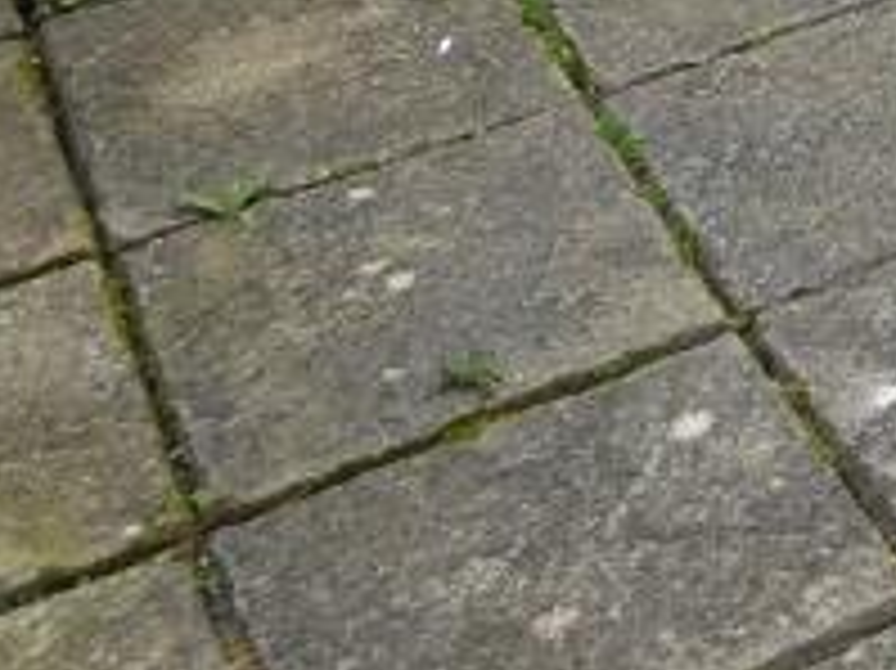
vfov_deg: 11.5
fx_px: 2664
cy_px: -1016
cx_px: 1747
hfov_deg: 15.5
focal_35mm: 103
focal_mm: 3.6
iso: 80
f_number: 2.8
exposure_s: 1/250
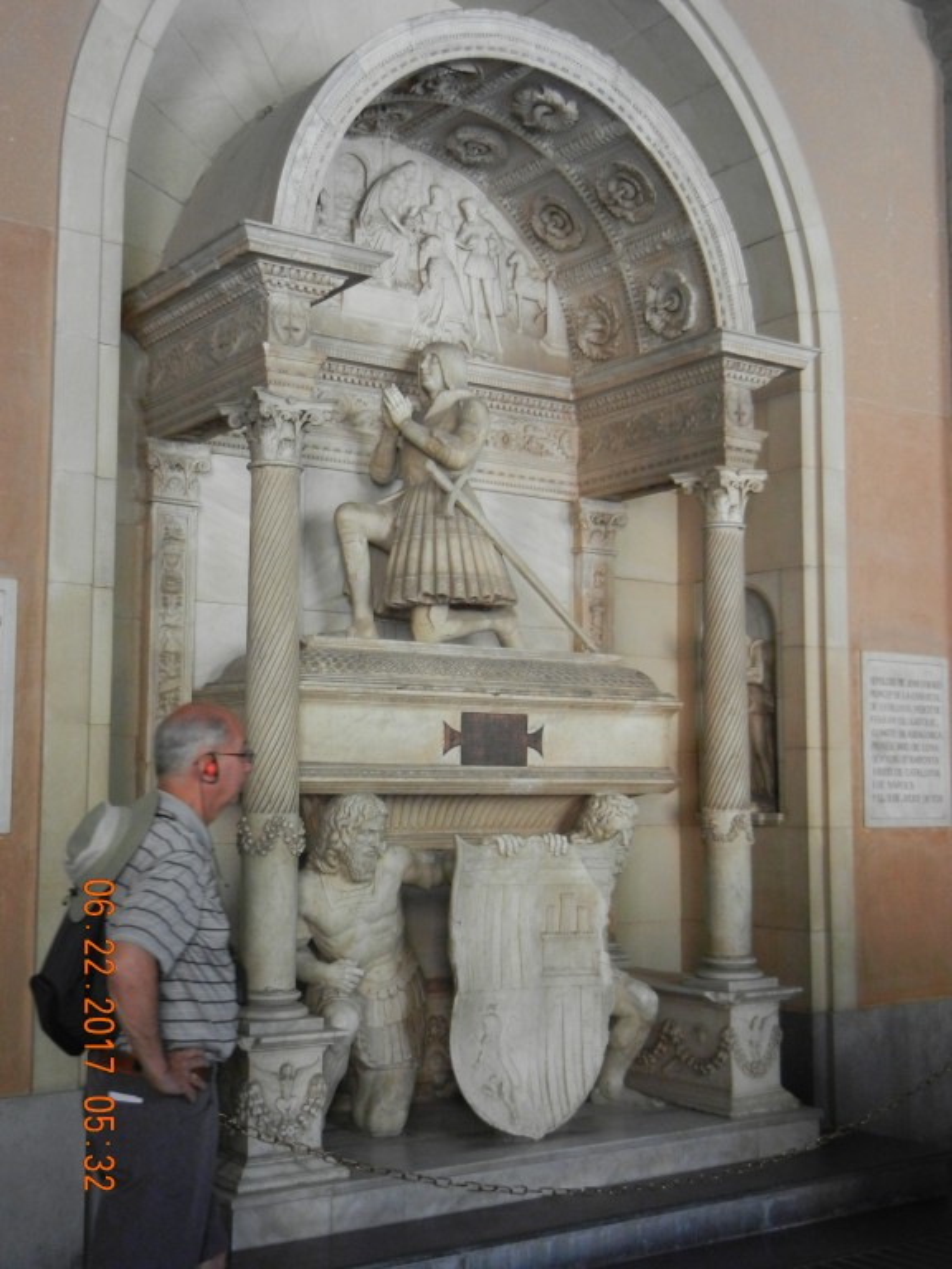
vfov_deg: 42.1
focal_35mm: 45
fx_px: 1650
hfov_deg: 32.2
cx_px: 476
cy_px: 634
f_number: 3.8
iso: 640
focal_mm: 8.1
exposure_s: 1/54
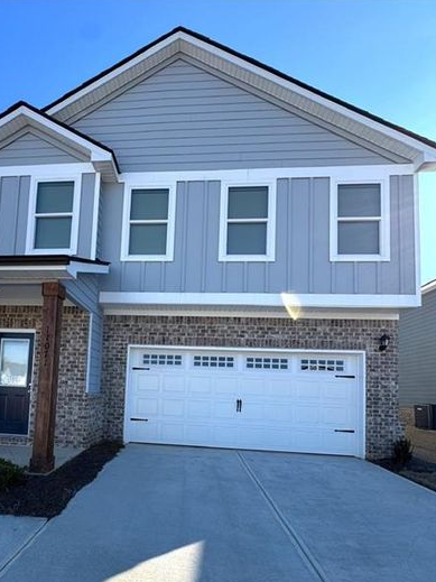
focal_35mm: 18
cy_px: 371
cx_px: 159
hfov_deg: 70.2
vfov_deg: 85.7
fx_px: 302
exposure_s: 1/756
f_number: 2.2
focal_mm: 2.22
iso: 40
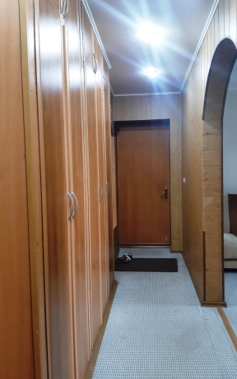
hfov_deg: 44.5
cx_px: 132
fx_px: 289
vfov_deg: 66.5
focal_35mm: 28
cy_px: 190
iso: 160
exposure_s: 1/50
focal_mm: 3.93
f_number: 1.7
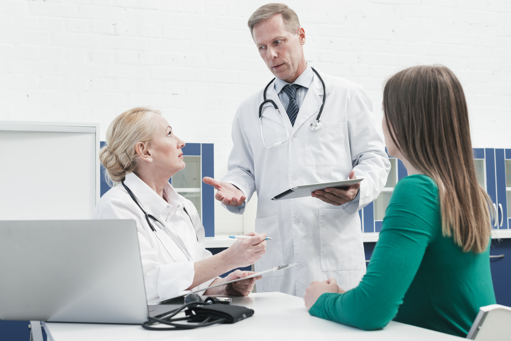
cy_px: 170
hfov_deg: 39.6
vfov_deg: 27.0
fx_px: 710
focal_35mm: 50
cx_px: 256
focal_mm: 50
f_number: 5.6
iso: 200
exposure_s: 1/160
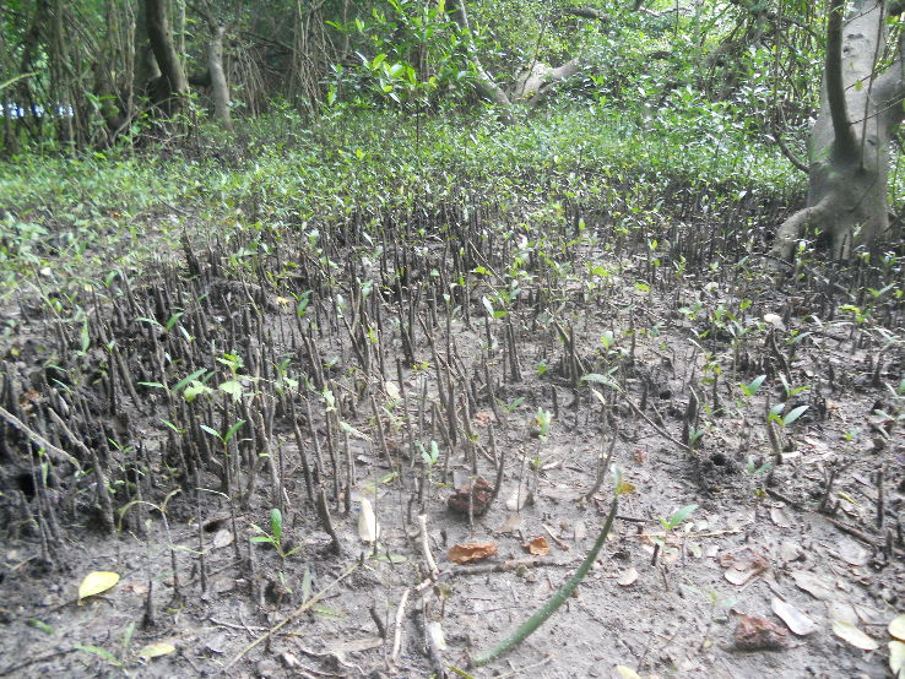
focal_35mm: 27
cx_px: 452
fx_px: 706
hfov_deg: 65.3
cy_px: 340
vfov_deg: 51.4
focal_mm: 4.9
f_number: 3.2
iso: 250
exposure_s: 1/30
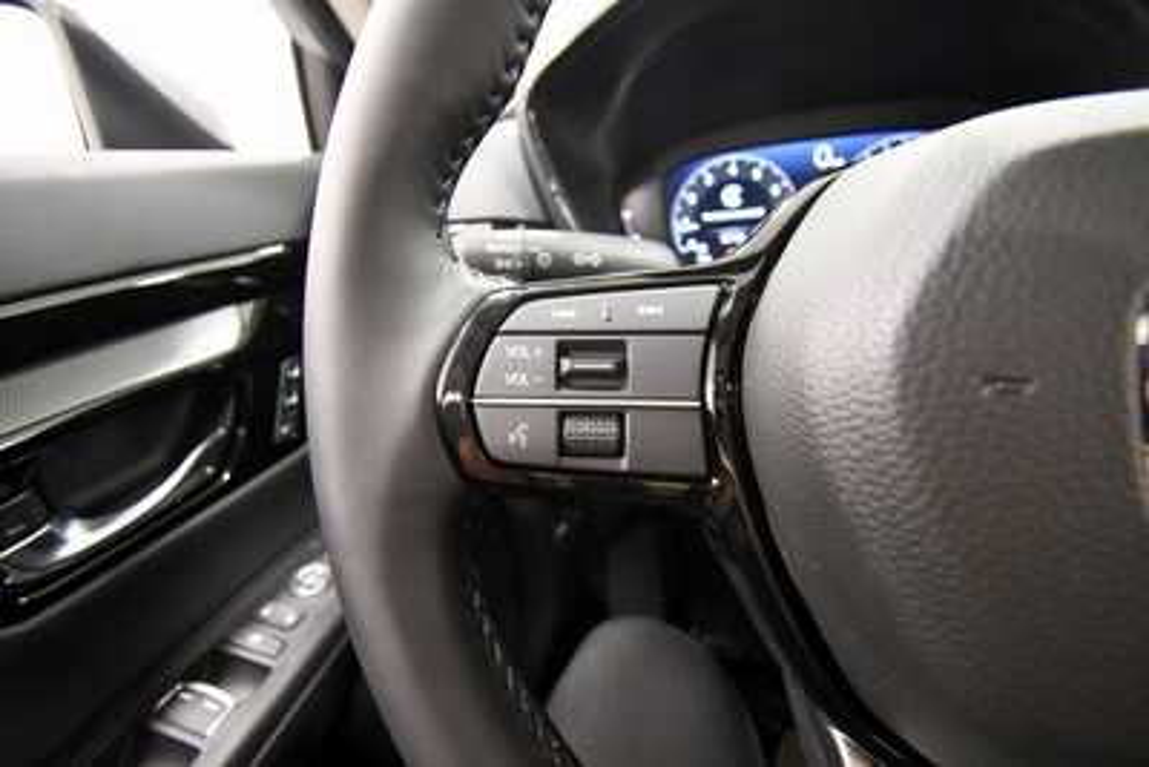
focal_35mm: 15
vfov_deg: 77.4
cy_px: 384
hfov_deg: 100.4
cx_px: 574
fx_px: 479
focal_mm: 10
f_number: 4.5
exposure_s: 1/60
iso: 4000
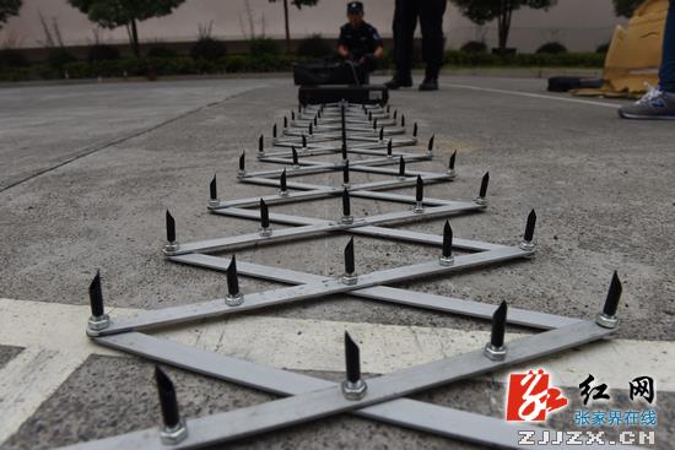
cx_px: 338
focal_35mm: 24
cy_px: 225
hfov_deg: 73.7
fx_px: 450
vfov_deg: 53.2
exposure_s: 1/200
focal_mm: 24
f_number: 7.1
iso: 400
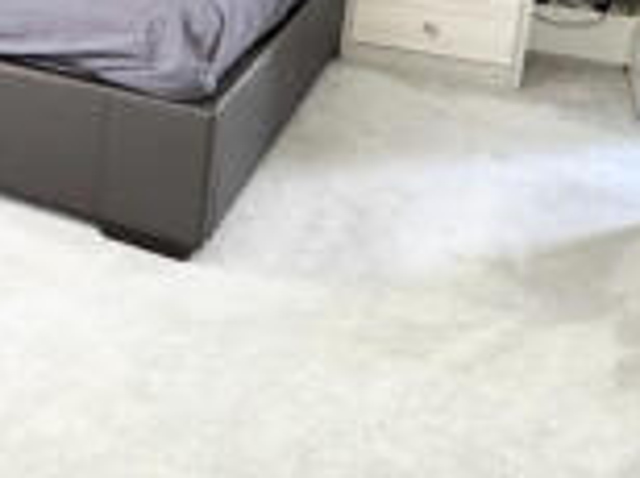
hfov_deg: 27.0
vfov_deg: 25.2
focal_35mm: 53
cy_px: -69
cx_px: -293
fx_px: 978
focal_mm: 2.22
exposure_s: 1/99
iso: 320
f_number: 2.2
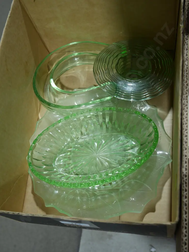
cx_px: 94
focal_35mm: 46
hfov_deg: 31.5
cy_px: 126
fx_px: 335
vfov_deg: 41.2
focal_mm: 23
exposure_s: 1/60
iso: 250
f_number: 5.1
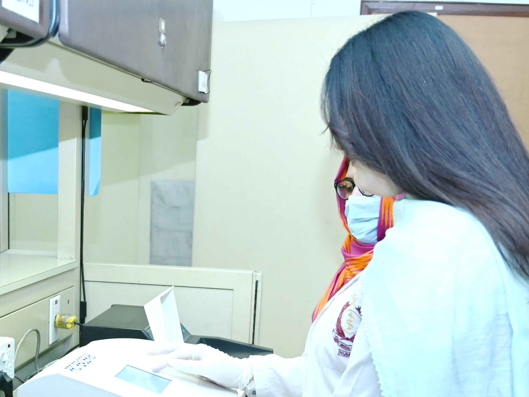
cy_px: 373
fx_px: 1116
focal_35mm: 73
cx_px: 125
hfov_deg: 26.3
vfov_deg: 19.7
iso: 1250
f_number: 4
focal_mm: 30
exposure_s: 1/200
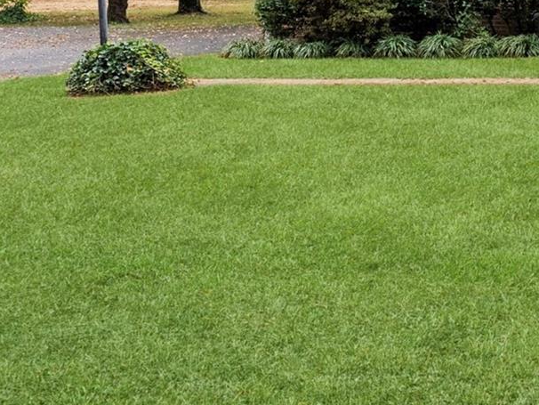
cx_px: 839
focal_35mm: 78
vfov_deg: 17.4
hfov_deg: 20.8
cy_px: -169
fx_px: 1215
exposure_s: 1/500
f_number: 8
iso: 1250
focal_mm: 24
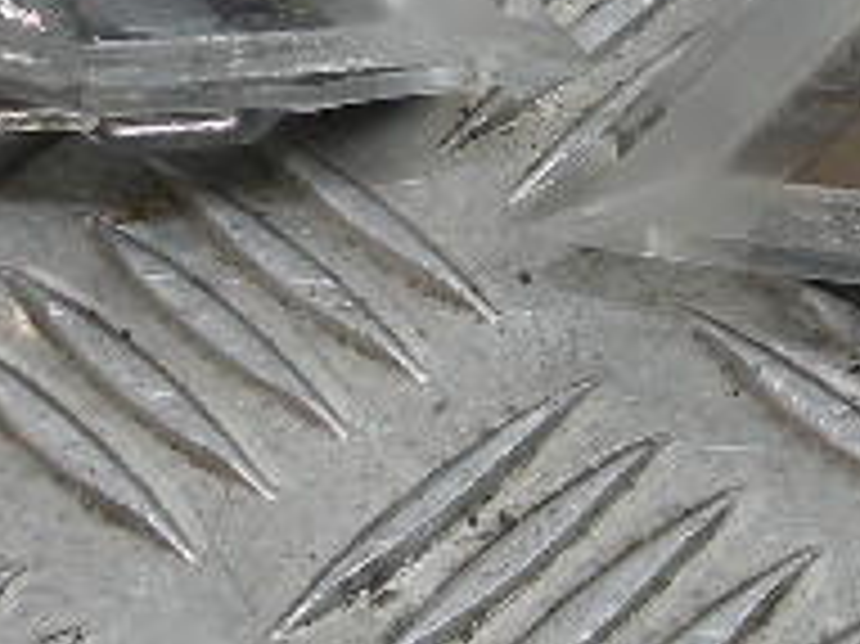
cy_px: -468
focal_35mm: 145
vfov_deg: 9.8
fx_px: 3600
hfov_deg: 13.6
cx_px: 603
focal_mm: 4.7
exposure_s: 1/83.2
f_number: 3.2
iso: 64
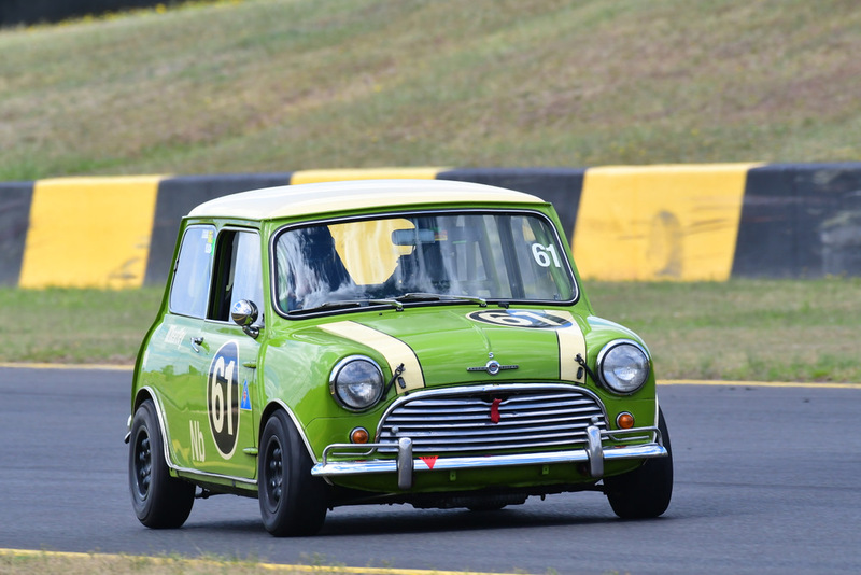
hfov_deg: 2.7
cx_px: 430
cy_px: 288
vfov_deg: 1.8
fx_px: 17943
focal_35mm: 750
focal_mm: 500
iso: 640
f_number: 10
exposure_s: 1/640
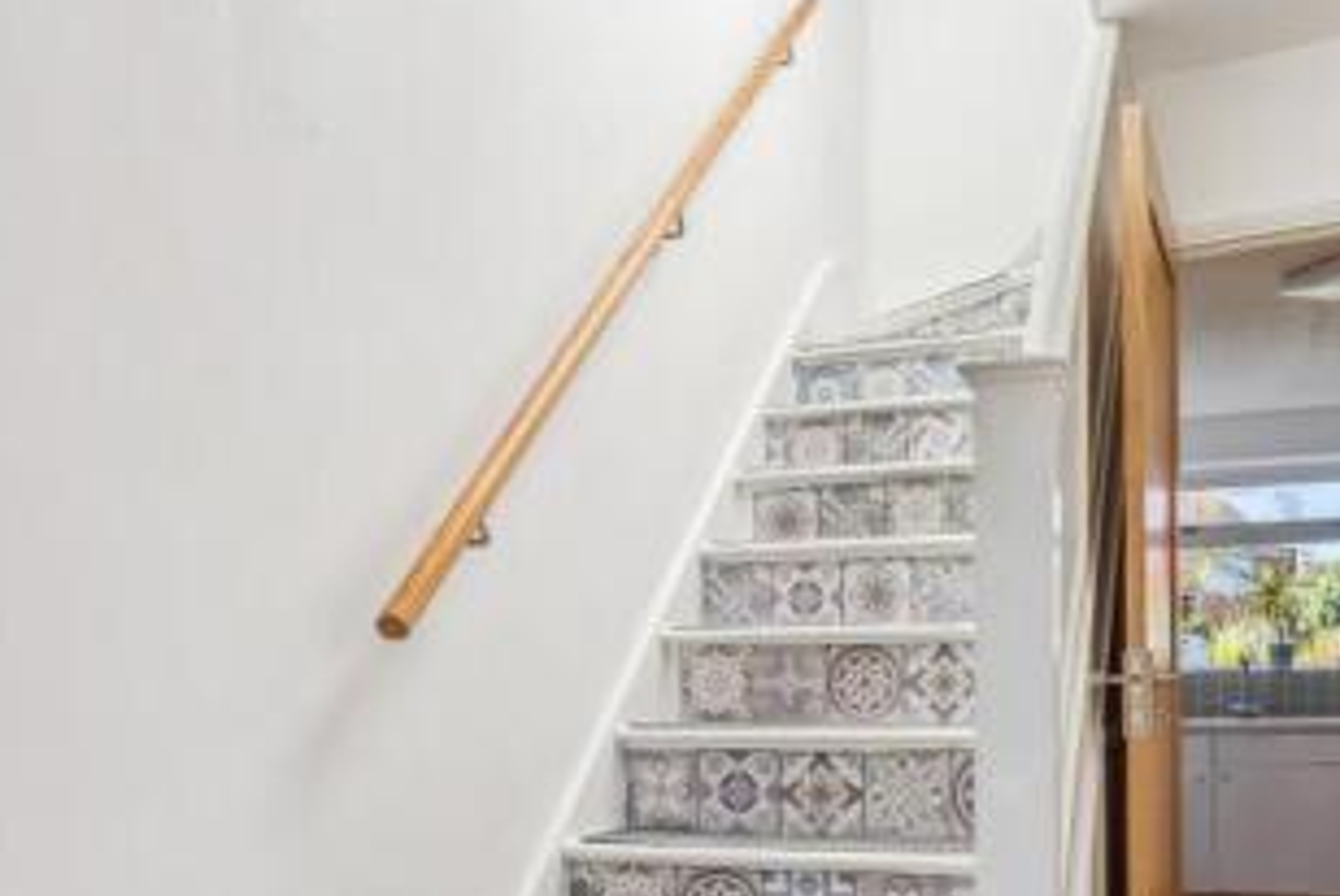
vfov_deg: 37.1
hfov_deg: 55.2
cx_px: 820
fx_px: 1267
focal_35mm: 34
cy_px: 759
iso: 320
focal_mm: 16
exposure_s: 1/80
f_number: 5.6
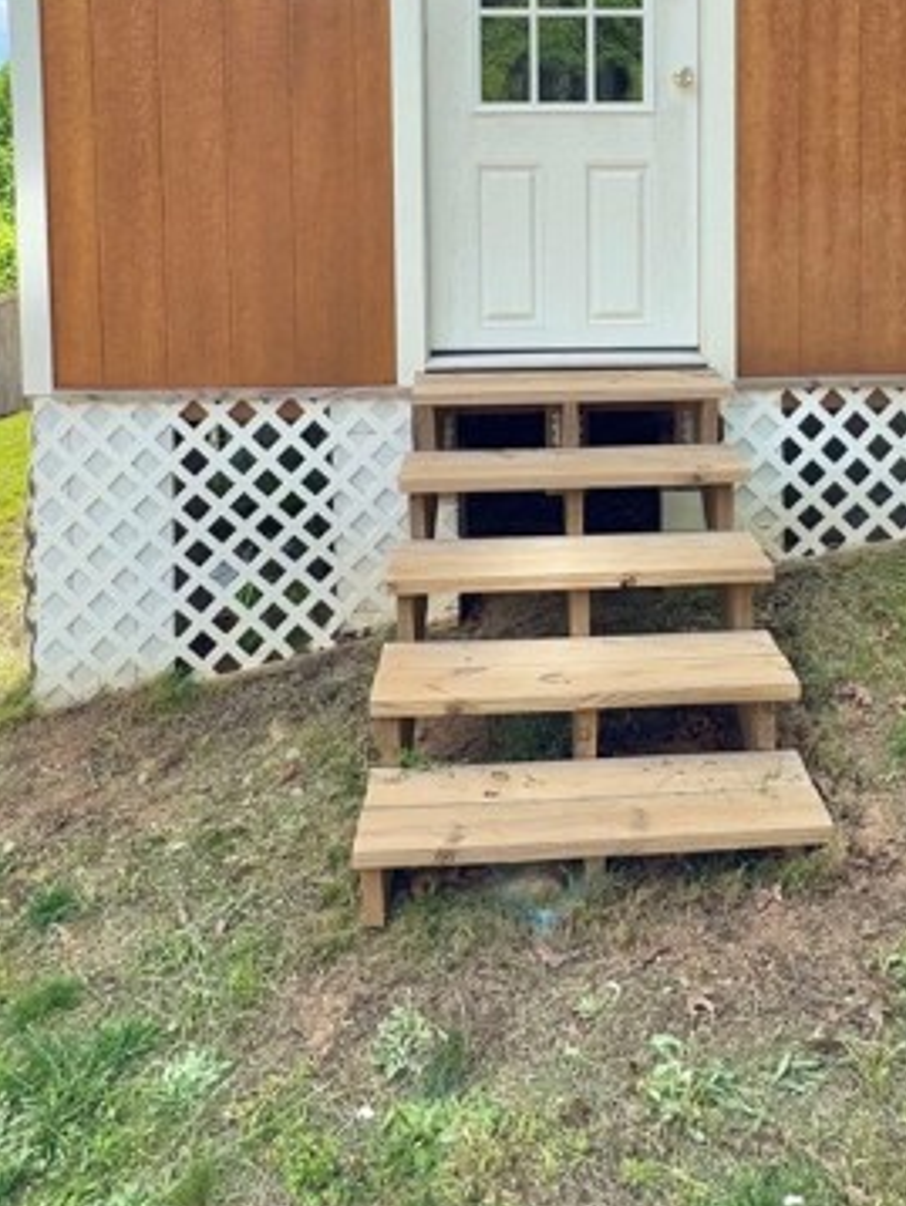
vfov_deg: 55.2
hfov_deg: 46.6
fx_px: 1046
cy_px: 222
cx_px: 536
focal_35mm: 30
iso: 50
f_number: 2.2
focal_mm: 2.22
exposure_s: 1/831
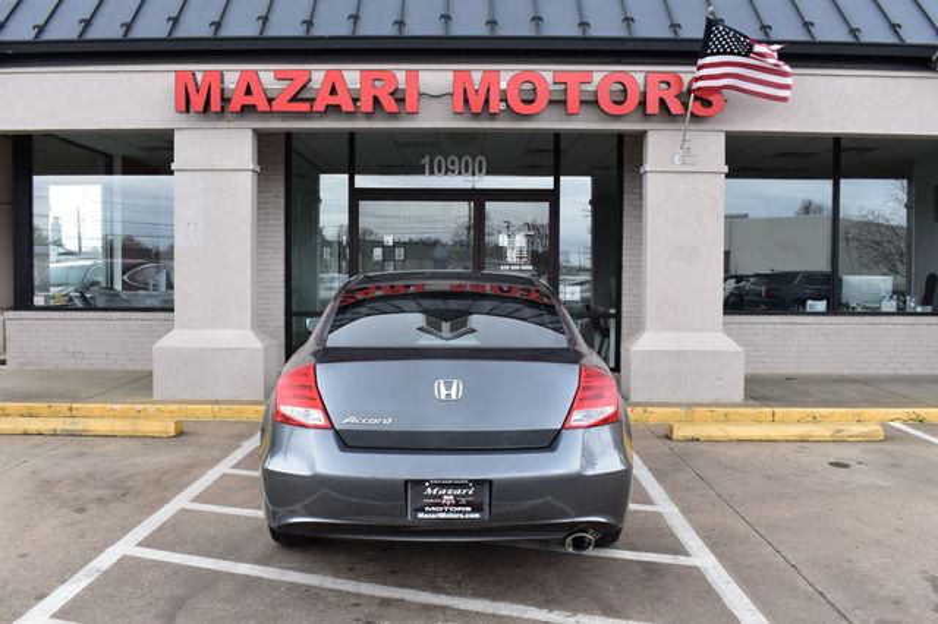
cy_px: 312
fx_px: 859
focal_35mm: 33
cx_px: 469
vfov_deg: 39.9
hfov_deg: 57.2
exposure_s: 1/100
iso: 400
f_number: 9
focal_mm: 22
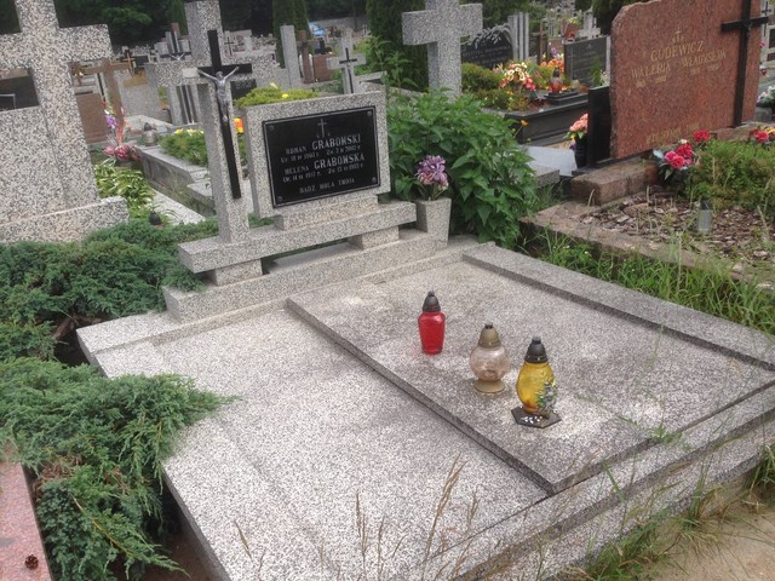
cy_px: 290
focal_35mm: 33
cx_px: 388
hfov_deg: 55.4
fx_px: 739
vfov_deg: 42.9
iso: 50
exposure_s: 1/1290
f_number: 2.4
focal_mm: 4.12
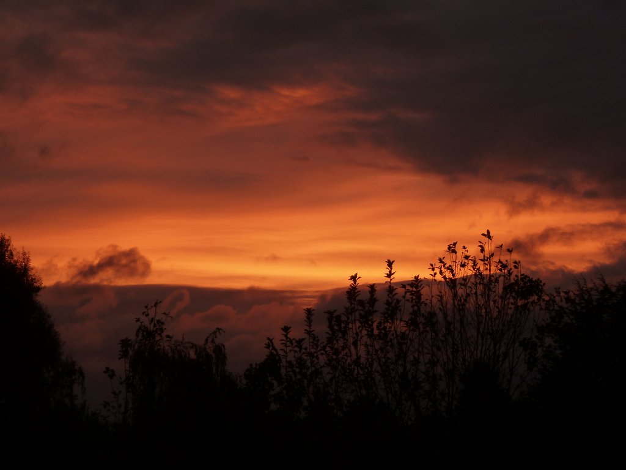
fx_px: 2478
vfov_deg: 10.8
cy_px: 235
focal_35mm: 137
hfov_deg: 14.4
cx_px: 313
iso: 125
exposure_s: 1/80
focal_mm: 22.5
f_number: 4.5
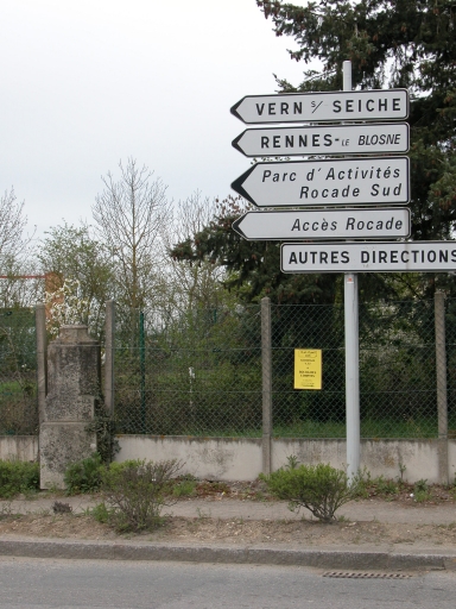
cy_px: 304
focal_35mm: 66
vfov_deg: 29.4
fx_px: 1159
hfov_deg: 22.3
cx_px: 228
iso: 100
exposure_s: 1/207
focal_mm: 16.8
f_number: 5.2
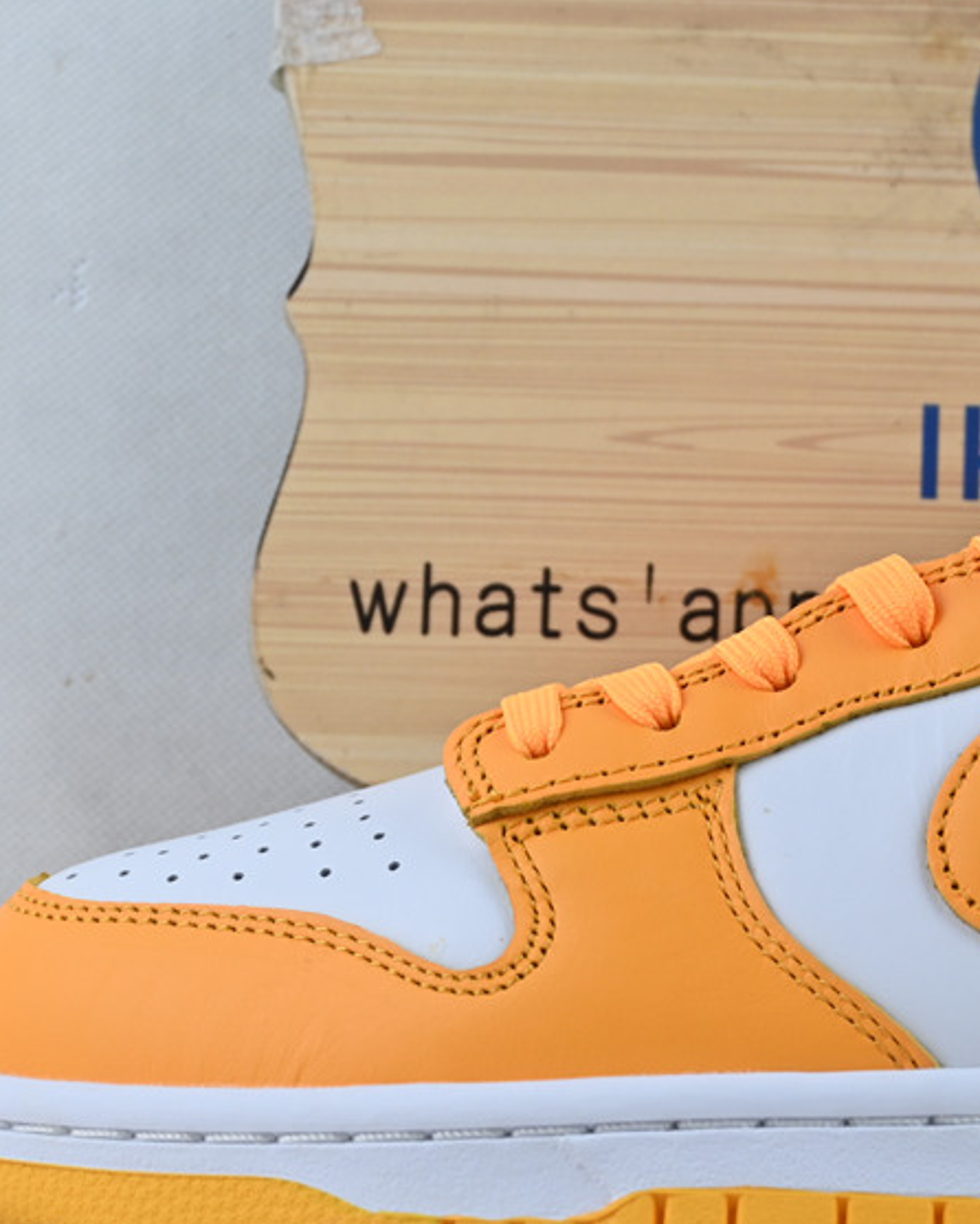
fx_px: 3624
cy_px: 833
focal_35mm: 100
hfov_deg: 15.1
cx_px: 995
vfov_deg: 19.1
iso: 100
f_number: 5
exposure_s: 1/80
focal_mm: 33
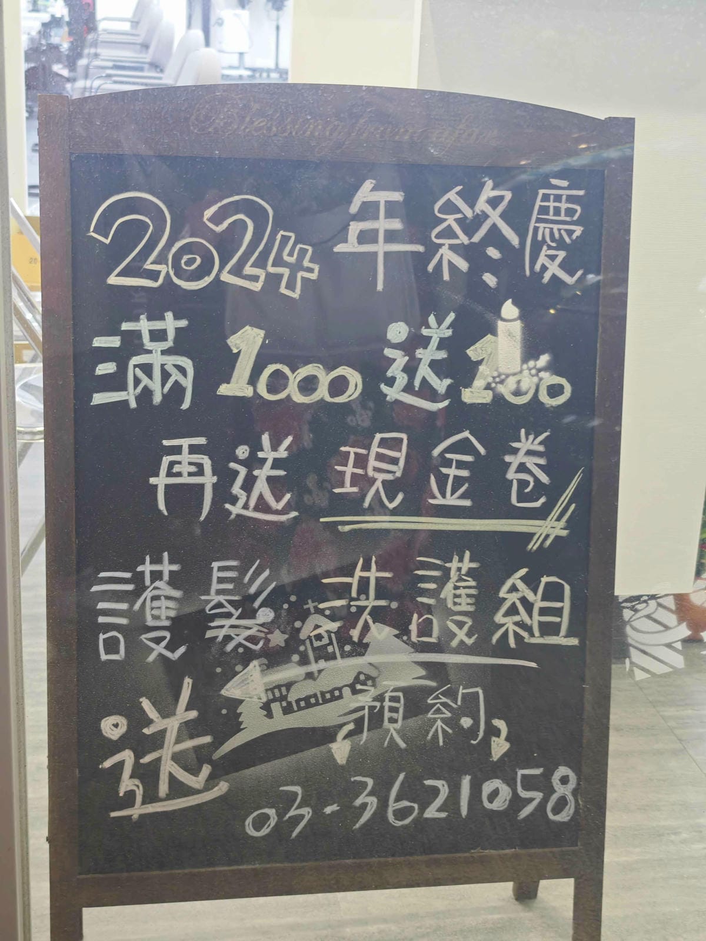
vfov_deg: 37.5
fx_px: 1387
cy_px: 470
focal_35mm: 51
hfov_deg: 28.6
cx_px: 353
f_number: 1.63
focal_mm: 8.72
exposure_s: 1/60
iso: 312
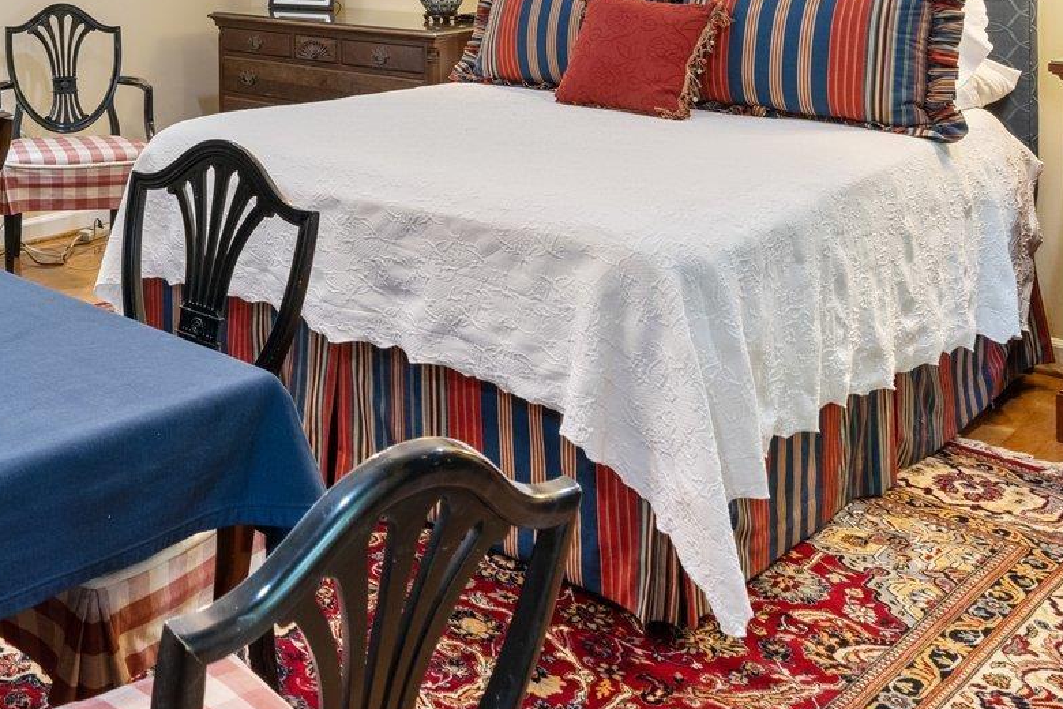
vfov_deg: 28.9
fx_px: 1240
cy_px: -70
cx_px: 53
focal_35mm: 42
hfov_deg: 41.6
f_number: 9
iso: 200
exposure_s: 2
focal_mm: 16
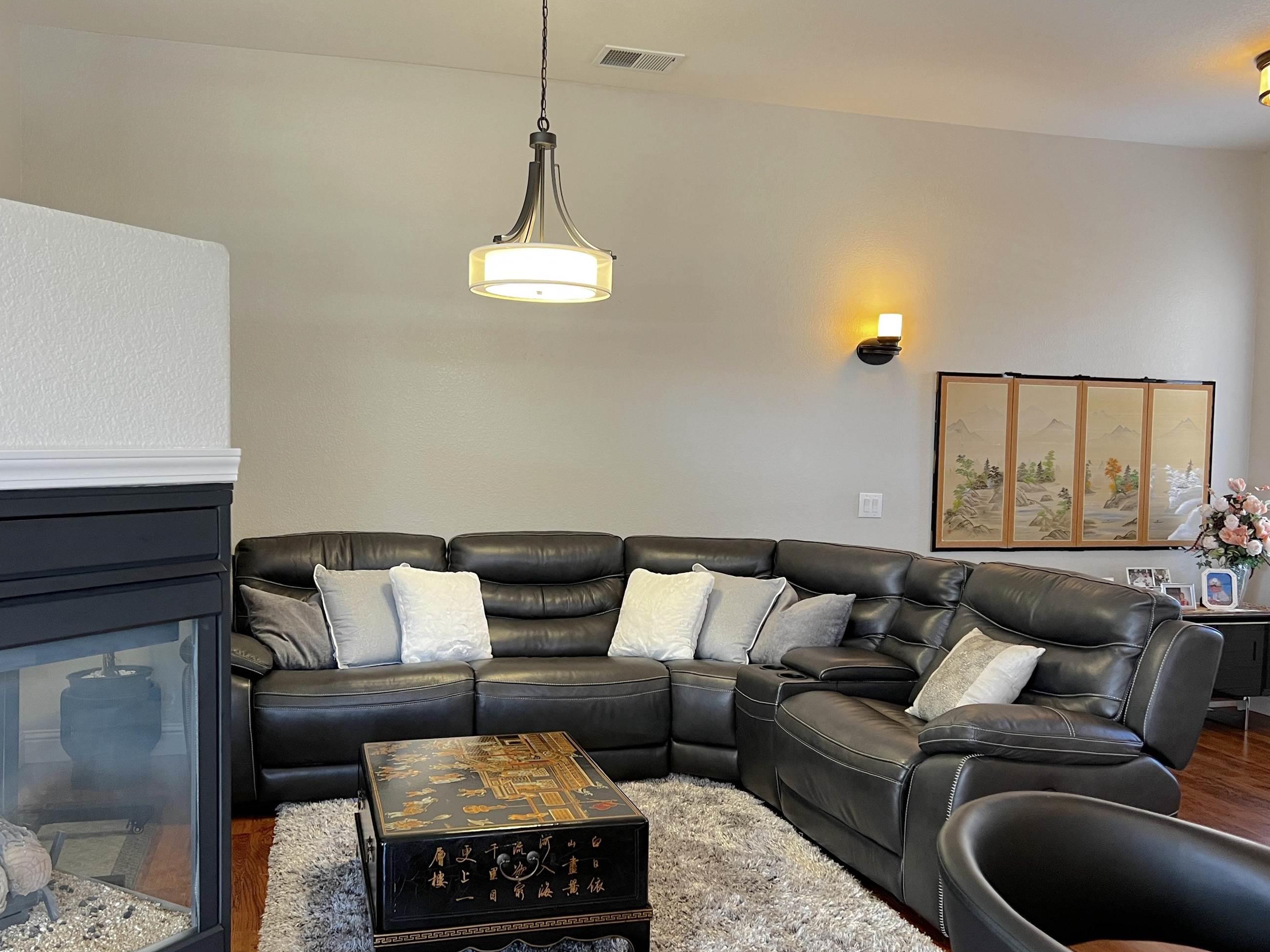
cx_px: 596
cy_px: 500
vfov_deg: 45.4
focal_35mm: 31
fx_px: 1137
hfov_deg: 58.3
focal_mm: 5.7
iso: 100
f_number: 1.5
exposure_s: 1/60
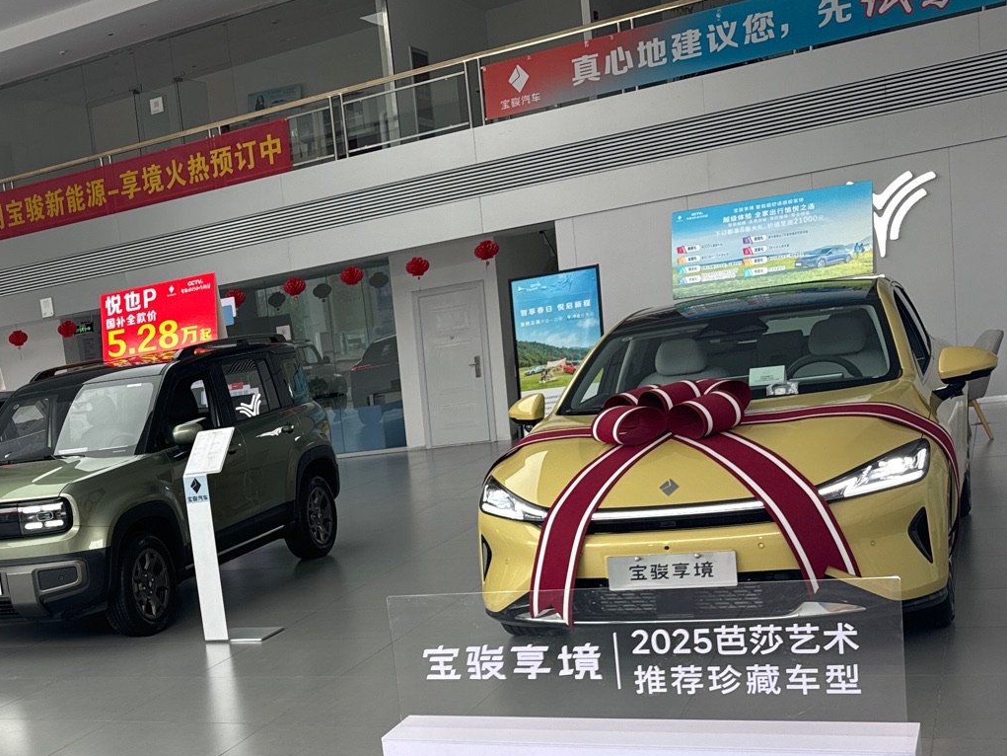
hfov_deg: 37.5
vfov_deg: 30.1
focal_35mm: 47
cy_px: 617
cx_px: 81
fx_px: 1367
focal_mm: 6.76
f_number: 1.78
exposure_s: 1/121
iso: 64
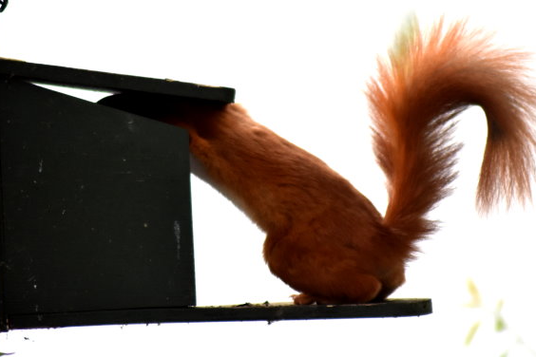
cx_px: 206
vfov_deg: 2.1
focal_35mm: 670
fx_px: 9975
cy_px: 103
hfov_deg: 3.1
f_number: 5.3
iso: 900
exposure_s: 1/500
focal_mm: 280
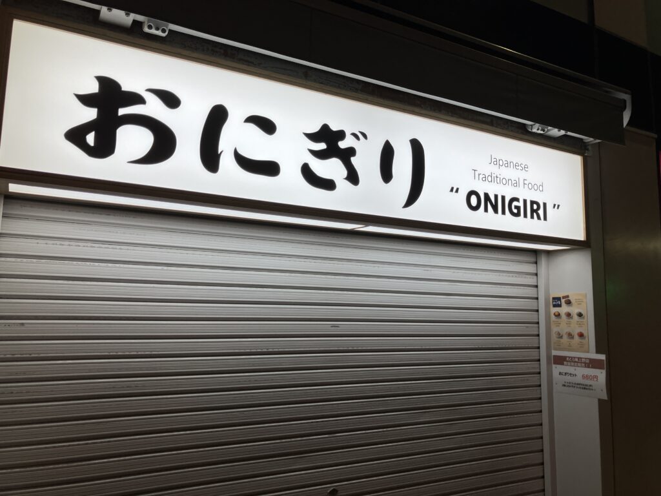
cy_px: 248
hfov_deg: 63.4
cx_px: 330
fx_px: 535
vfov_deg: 49.7
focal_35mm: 28
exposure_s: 1/111
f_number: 1.8
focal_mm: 3.99
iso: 20
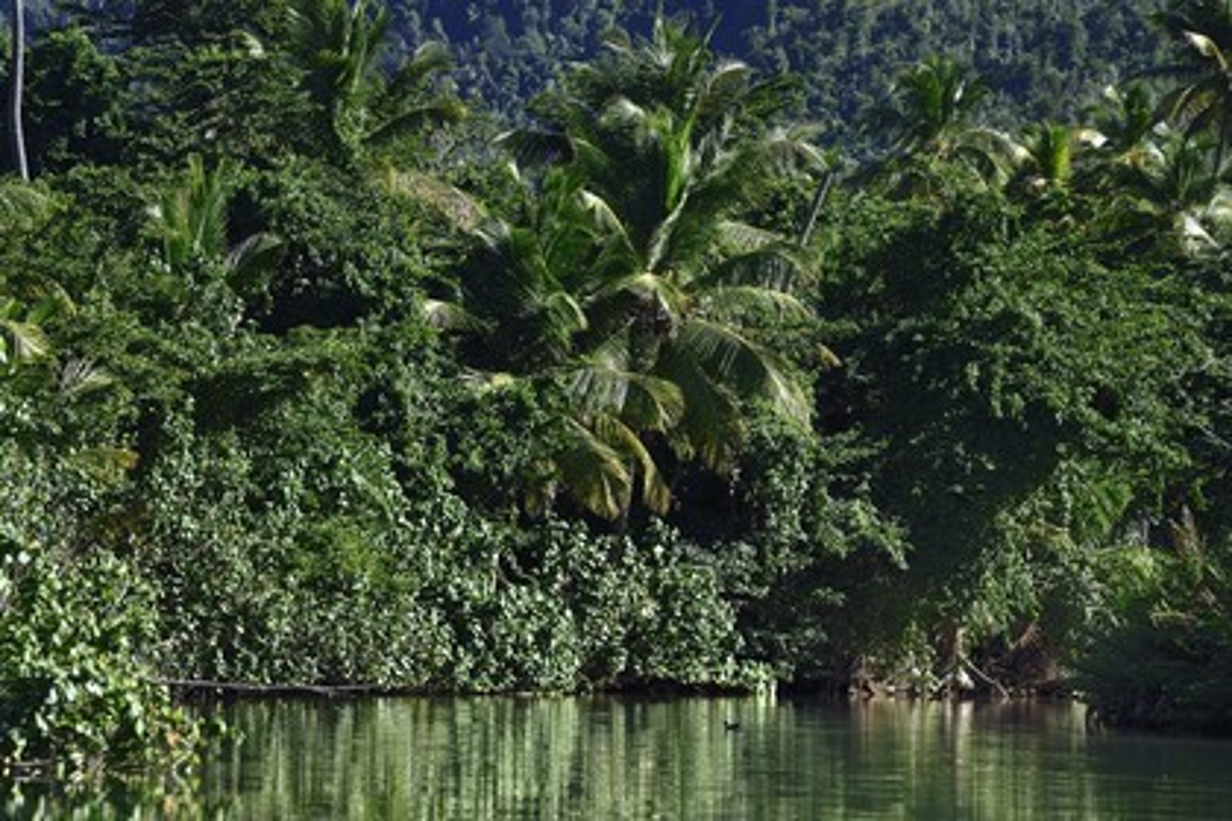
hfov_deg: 10.3
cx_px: 616
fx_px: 6844
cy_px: 410
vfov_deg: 6.9
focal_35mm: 200
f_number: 7.1
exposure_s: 1/320
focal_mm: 200
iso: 200
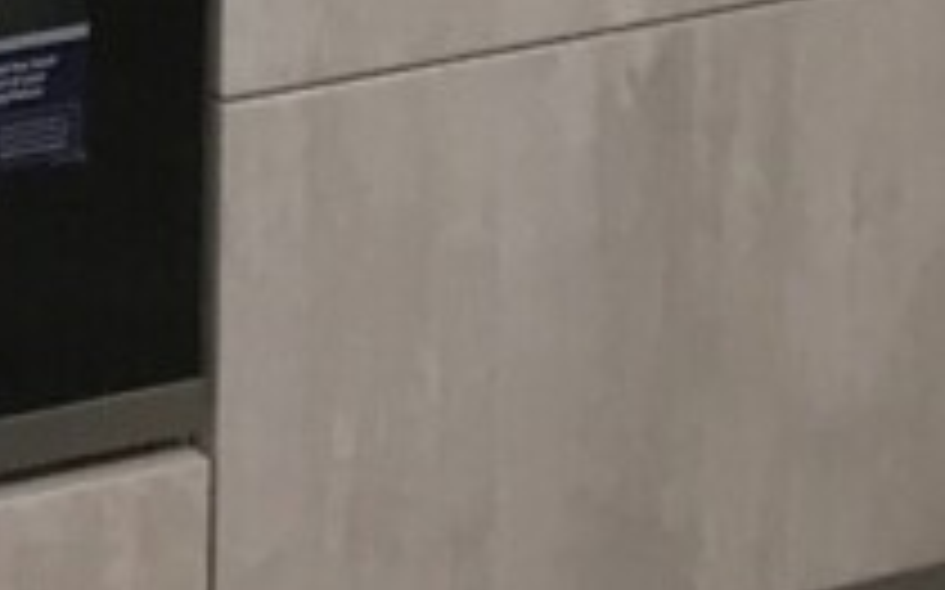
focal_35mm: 226
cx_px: -2146
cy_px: -1991
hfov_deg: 7.7
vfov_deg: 5.0
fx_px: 5817
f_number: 1.8
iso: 20
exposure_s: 1/50
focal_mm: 3.99
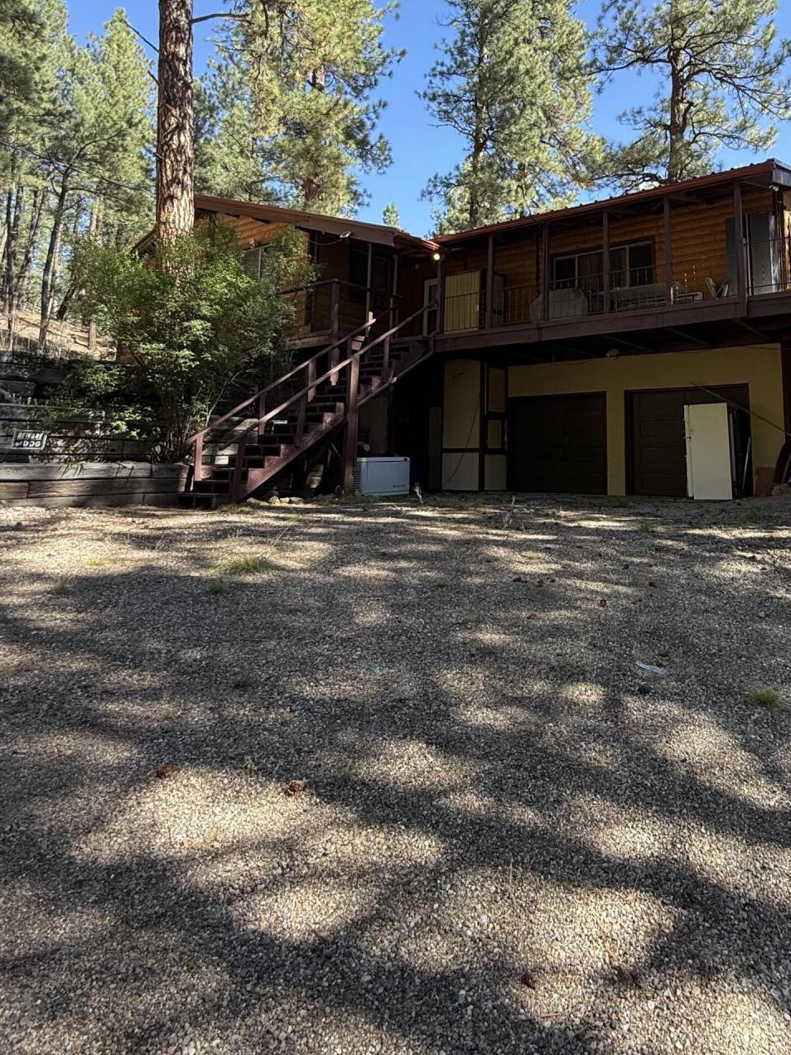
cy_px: 377
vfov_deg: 74.7
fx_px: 670
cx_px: 580
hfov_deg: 58.4
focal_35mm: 22
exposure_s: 1/219
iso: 64
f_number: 2.2
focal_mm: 2.22
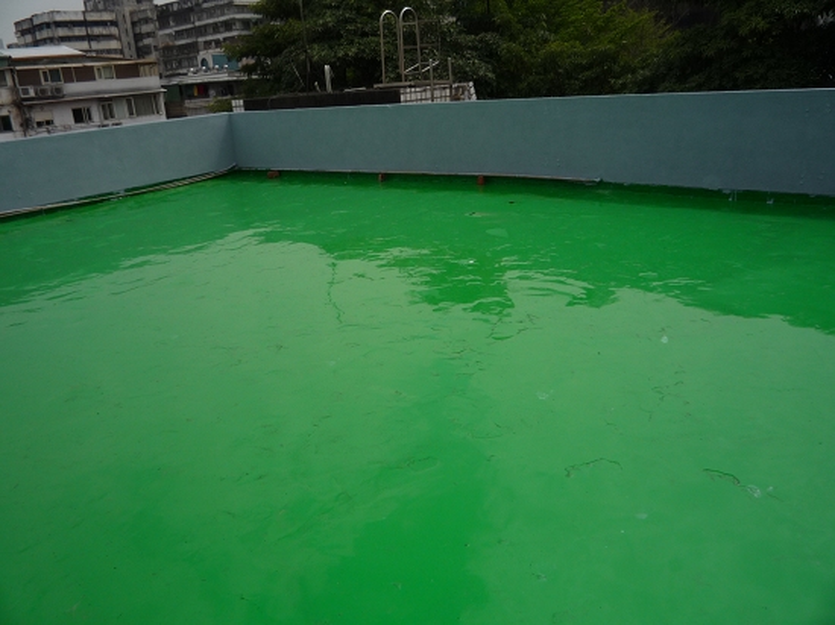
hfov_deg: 60.0
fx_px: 723
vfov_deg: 46.8
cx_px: 418
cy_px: 312
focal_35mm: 30
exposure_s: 1/400
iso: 100
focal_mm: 5.2
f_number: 5.6
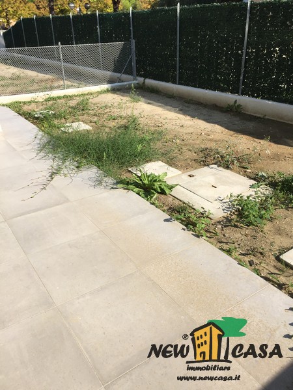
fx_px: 327
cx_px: 146
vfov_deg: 61.7
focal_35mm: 29
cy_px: 195
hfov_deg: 48.2
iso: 32
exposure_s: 1/1647
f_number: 2.2
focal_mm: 4.15
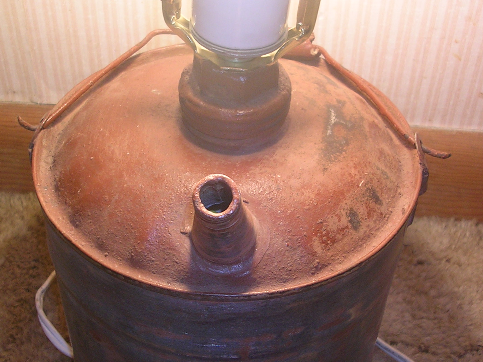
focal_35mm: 55
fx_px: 767
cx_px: 200
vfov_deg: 26.5
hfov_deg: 34.9
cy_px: 210
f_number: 2.8
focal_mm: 5.8
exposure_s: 1/30
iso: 50
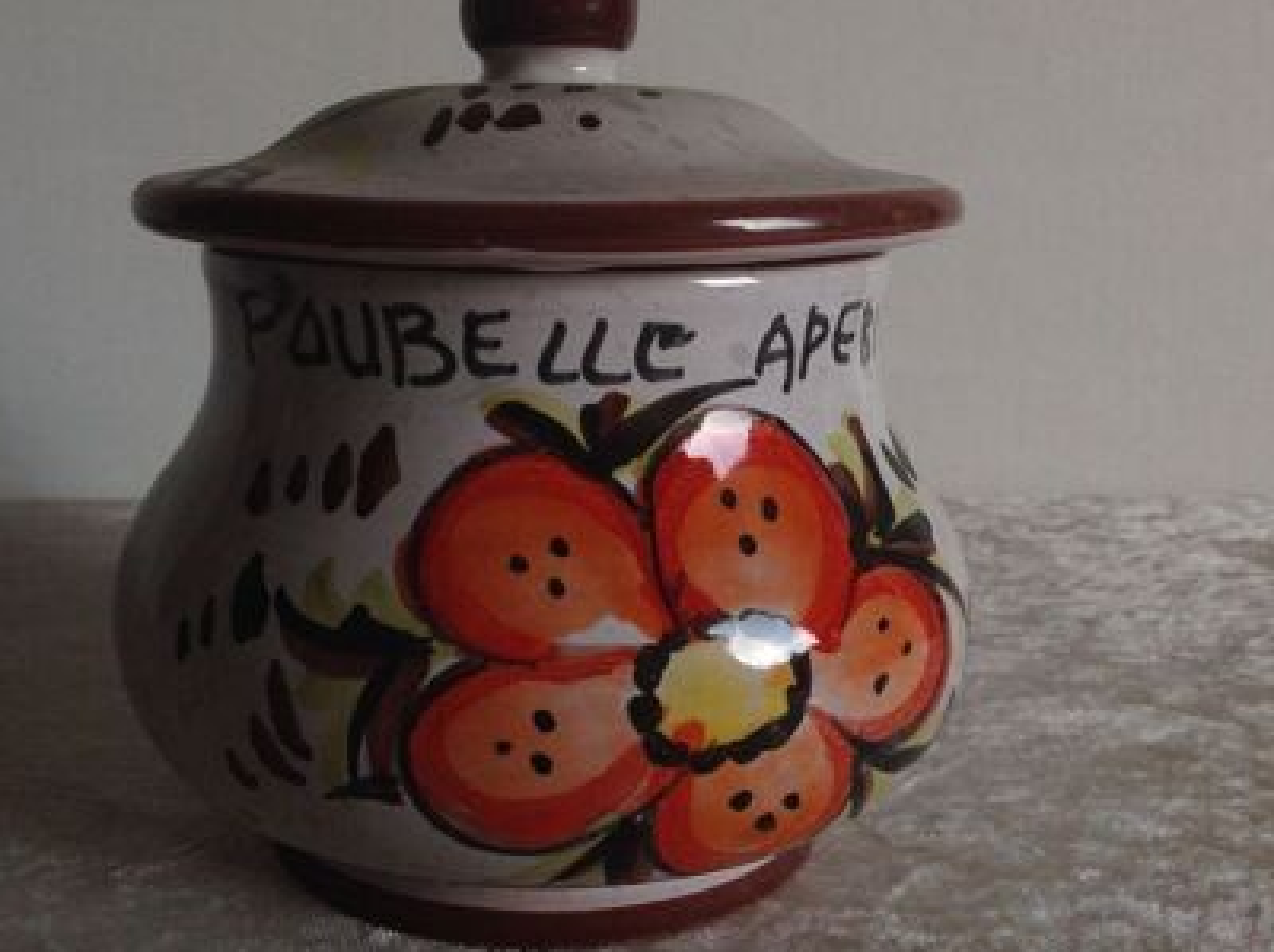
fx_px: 1544
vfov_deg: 34.3
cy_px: 466
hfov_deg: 44.7
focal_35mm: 42
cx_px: 535
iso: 80
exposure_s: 1/120
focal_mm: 4.28
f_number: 2.4
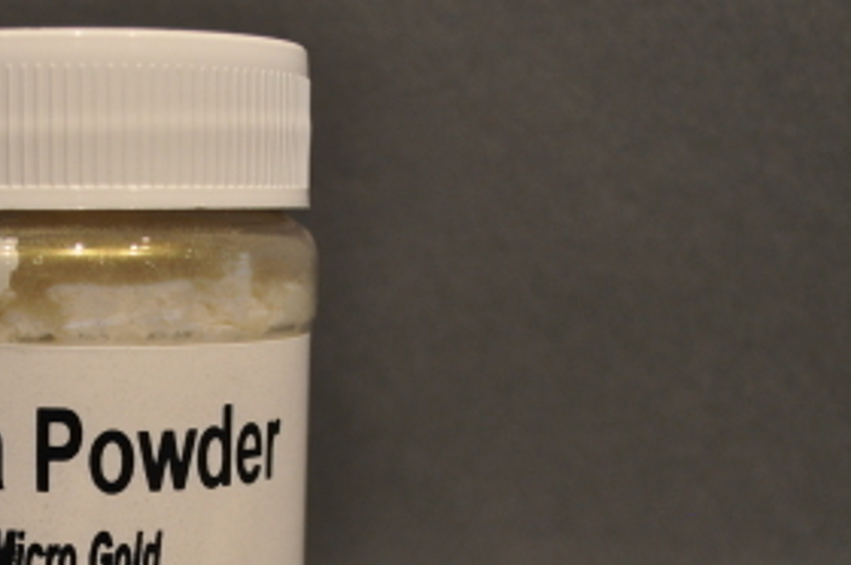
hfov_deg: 27.6
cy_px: 529
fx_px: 1676
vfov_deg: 18.8
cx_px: 103
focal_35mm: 71
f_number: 5.6
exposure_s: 1/125
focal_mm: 22
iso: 400
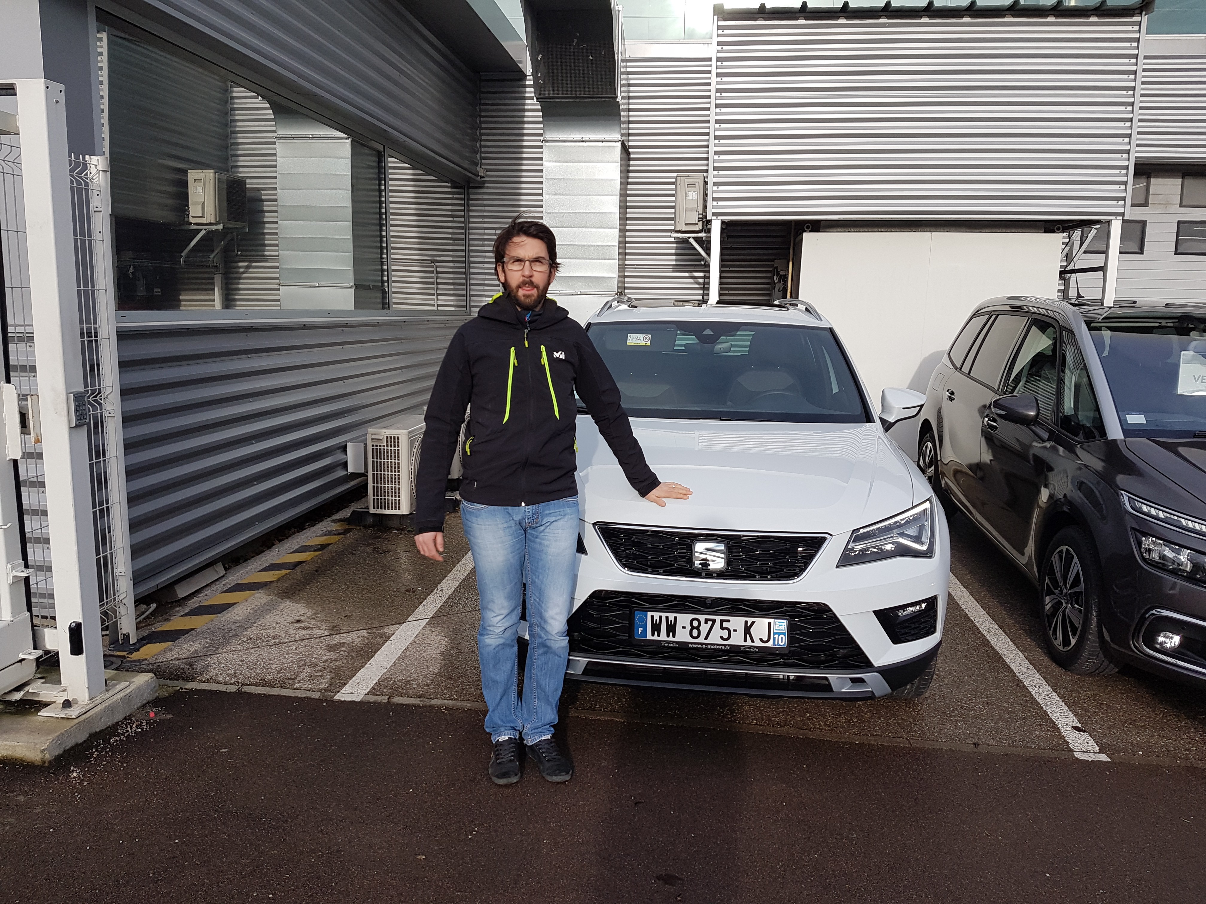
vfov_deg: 53.1
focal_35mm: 26
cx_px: 603
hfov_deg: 67.3
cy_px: 452
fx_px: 906
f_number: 1.7
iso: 40
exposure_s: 1/1608
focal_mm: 4.2
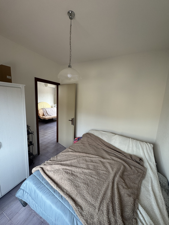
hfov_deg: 85.7
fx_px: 91
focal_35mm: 14
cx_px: 84
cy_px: 112
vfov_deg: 102.1
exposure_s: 1/99
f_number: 2.2
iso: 50
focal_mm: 2.22
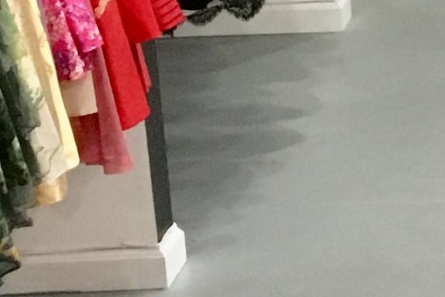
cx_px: 1165
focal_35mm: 199
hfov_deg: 9.0
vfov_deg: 6.9
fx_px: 2460
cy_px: -5
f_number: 2.2
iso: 200
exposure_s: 1/17
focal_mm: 4.15
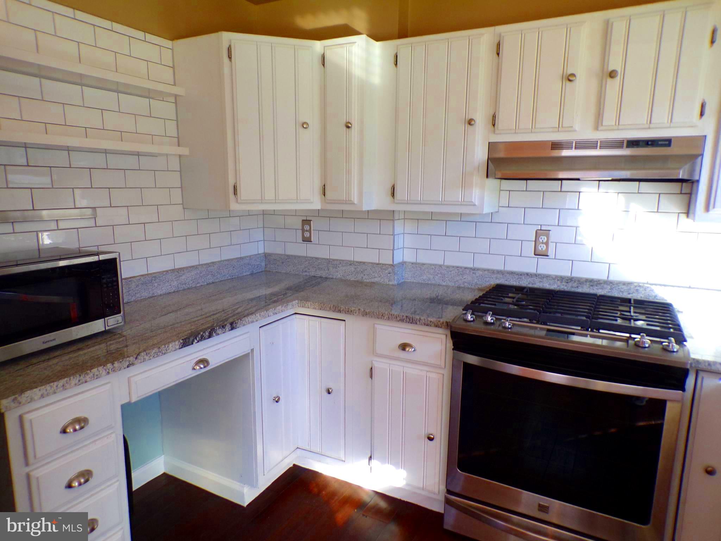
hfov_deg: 71.6
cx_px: 360
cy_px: 270
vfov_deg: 56.8
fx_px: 500
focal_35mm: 24
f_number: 3
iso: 109
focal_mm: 4.3
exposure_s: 1/34
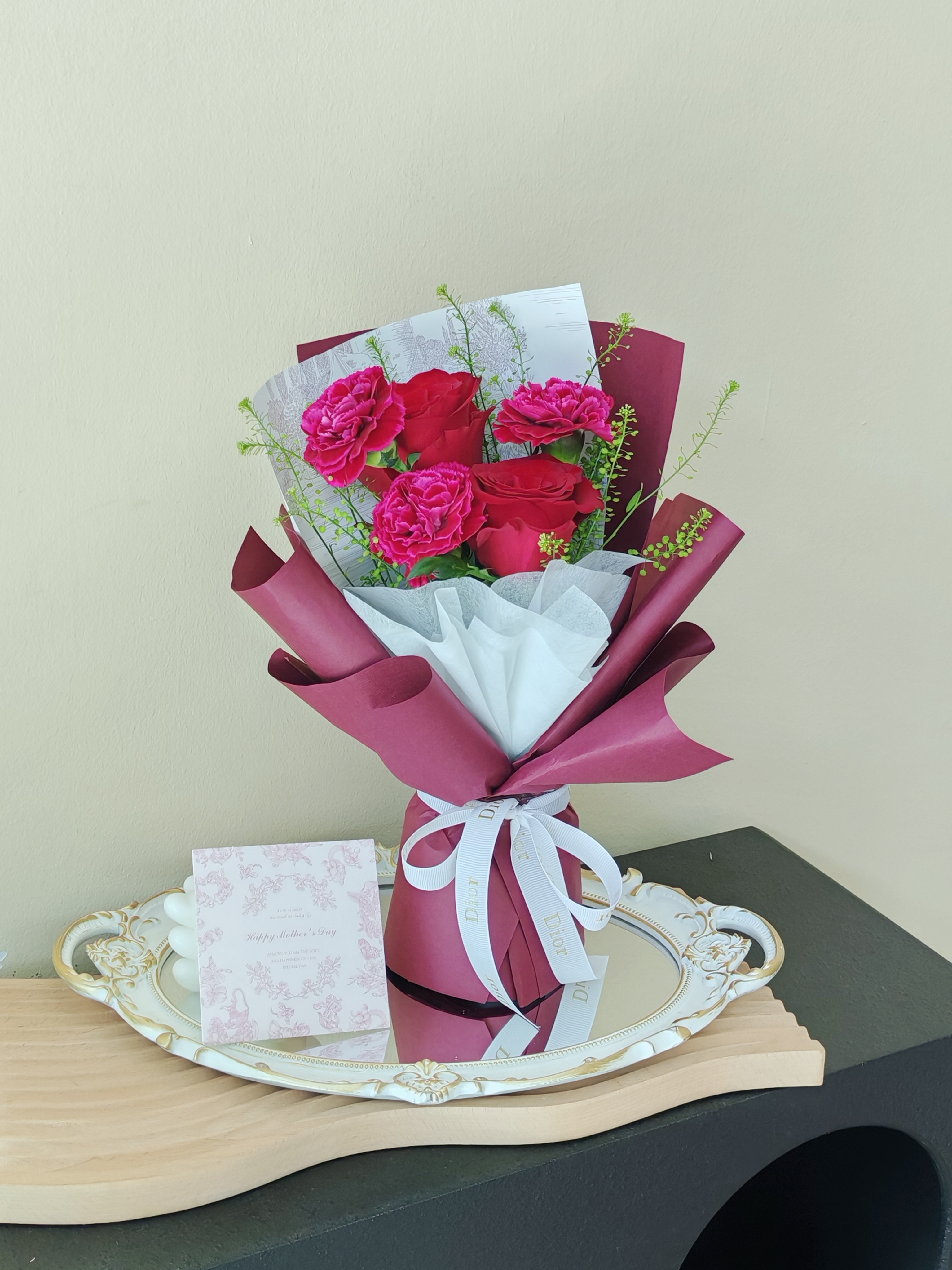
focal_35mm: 46
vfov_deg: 41.2
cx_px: 476
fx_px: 1687
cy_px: 635
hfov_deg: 31.5
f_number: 1.95
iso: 125
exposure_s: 1/100
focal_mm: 5.52
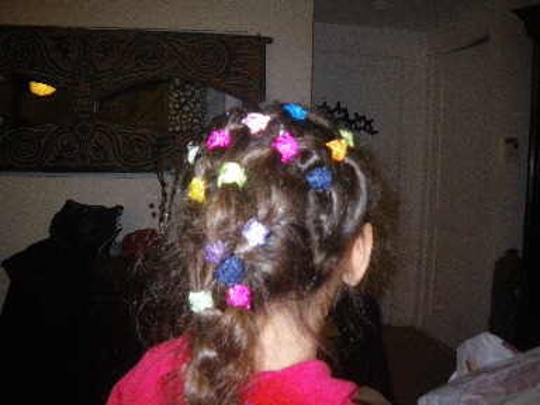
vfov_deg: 49.7
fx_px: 437
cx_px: 270
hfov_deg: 63.4
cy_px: 202
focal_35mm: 28
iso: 400
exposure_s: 1/50
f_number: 3.5
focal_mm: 5
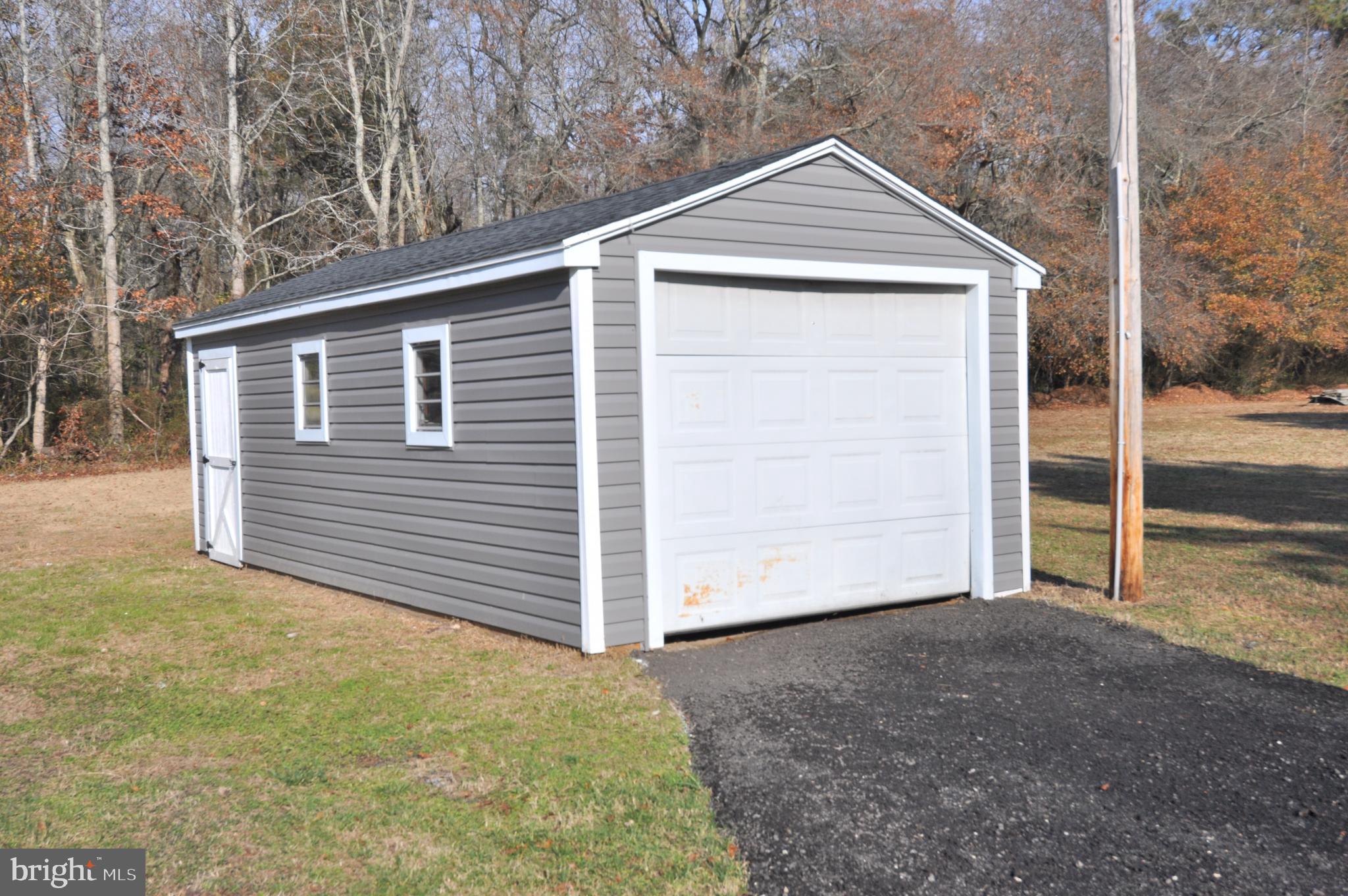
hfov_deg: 53.2
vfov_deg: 36.8
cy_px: 448
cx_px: 674
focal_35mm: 36
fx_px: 1346
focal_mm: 24
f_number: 10
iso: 200
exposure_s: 1/400
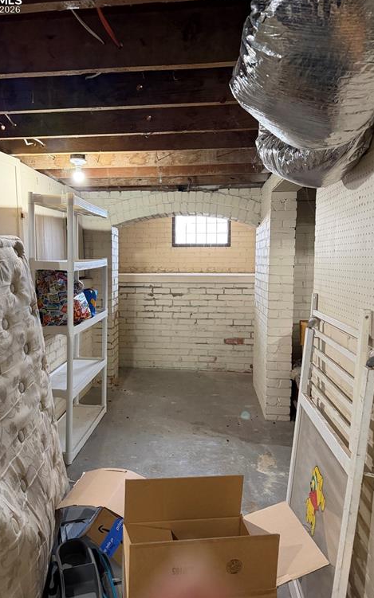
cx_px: 161
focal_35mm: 26
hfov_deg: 47.4
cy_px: 294
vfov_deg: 70.4
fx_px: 424
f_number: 1.78
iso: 640
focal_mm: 6.76
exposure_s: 1/60
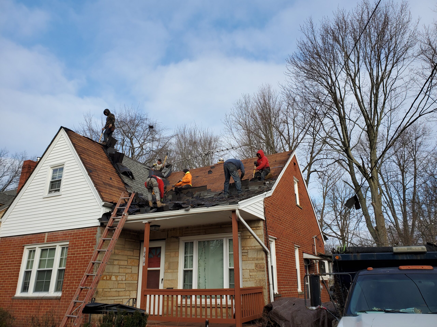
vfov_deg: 53.1
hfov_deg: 67.3
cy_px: 164
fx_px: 328
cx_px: 218
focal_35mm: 26
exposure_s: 1/807
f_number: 2.4
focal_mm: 4.3
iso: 50
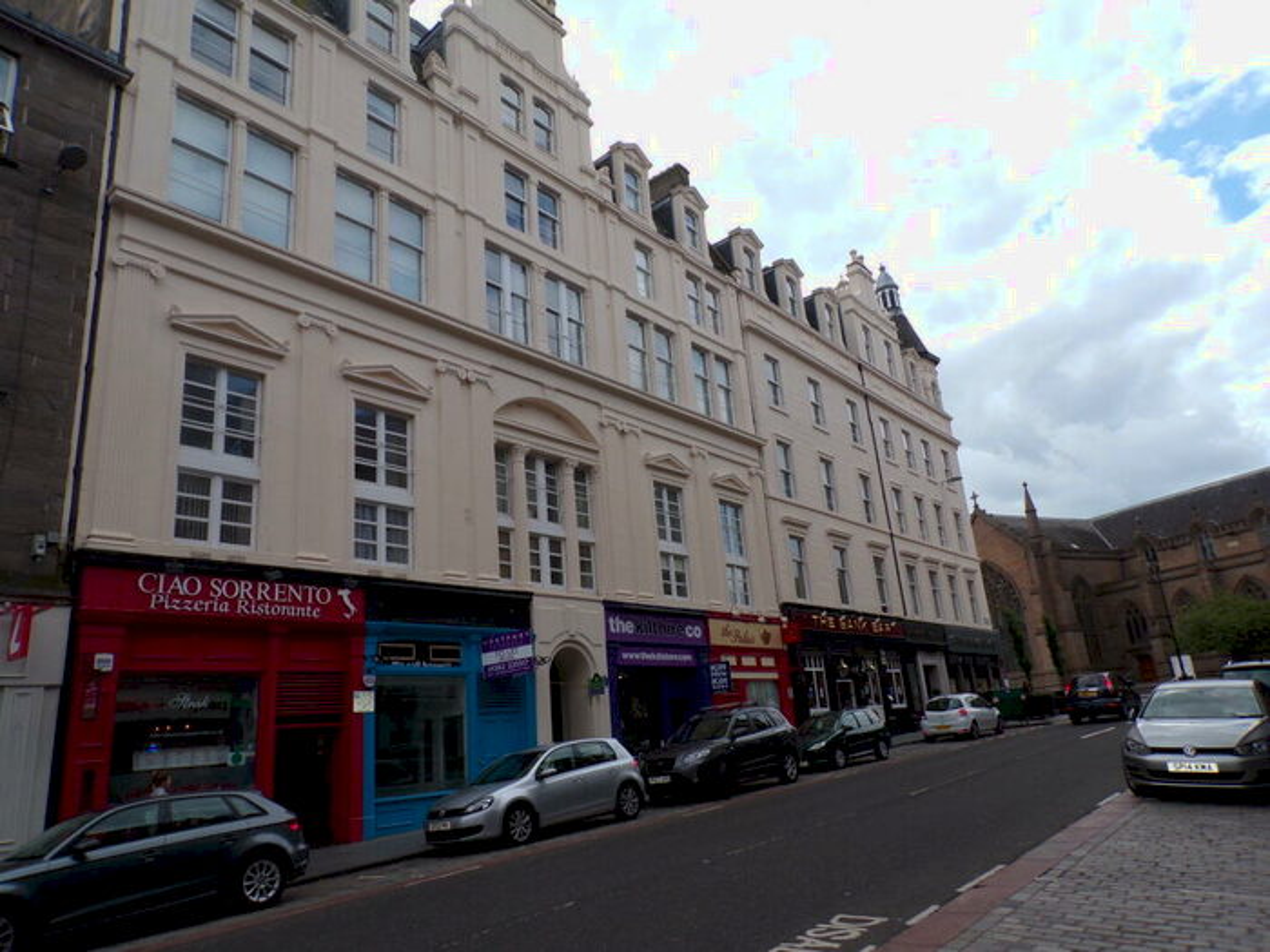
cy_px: 476
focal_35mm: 24
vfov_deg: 56.8
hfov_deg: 71.6
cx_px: 635
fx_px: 881
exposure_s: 1/250
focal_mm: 4.3
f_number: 5.8
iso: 80
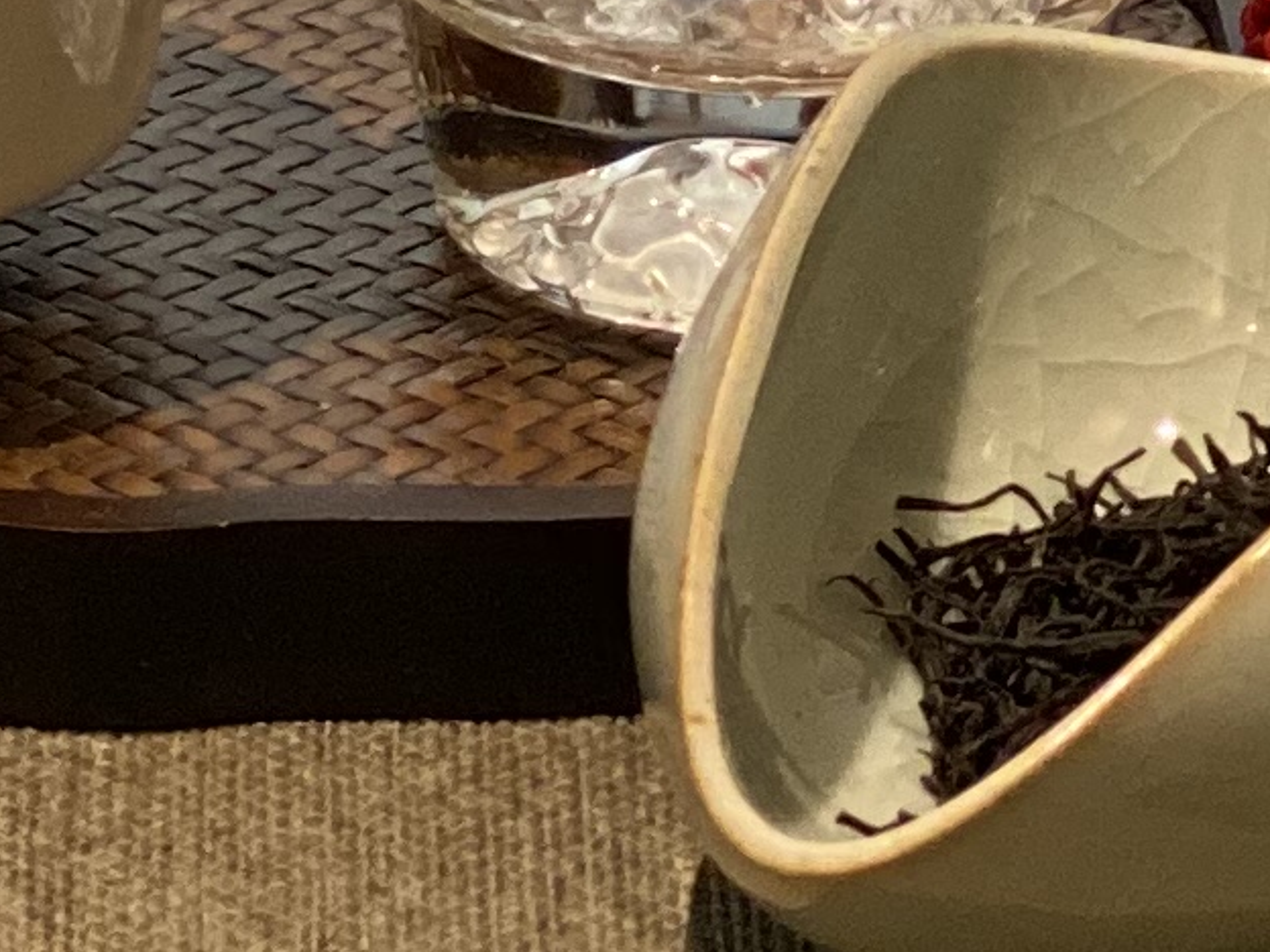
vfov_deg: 4.4
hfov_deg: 5.9
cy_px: -1113
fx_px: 12327
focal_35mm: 336
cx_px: -124
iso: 250
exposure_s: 1/122
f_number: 2
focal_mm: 6
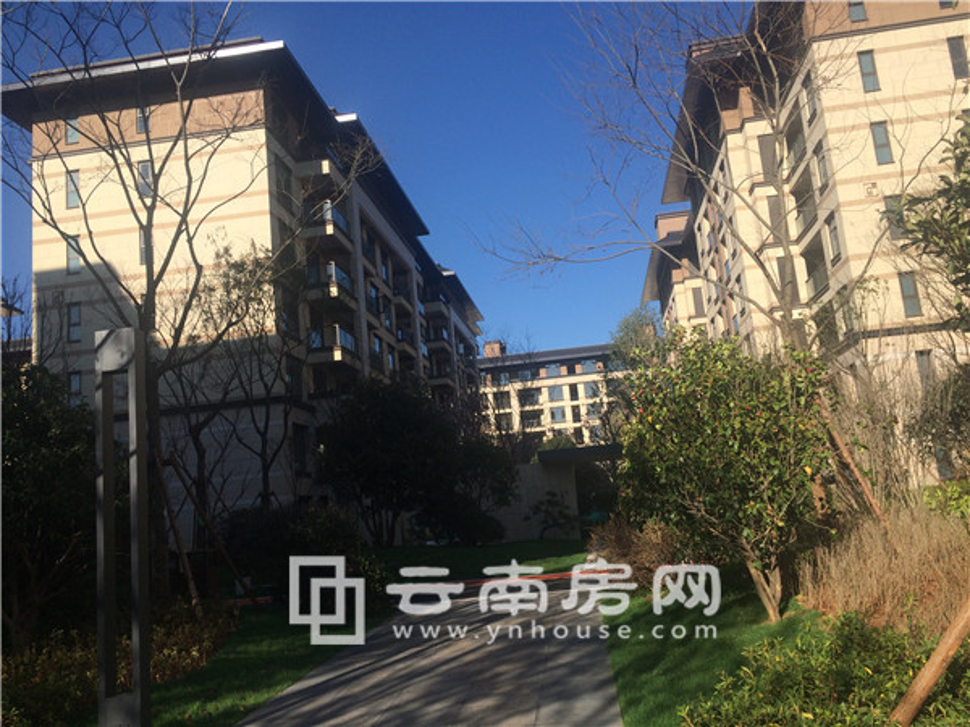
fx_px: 813
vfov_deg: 48.2
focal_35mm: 29
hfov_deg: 61.7
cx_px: 485
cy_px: 364
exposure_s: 1/1953
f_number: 2.2
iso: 32
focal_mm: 4.15
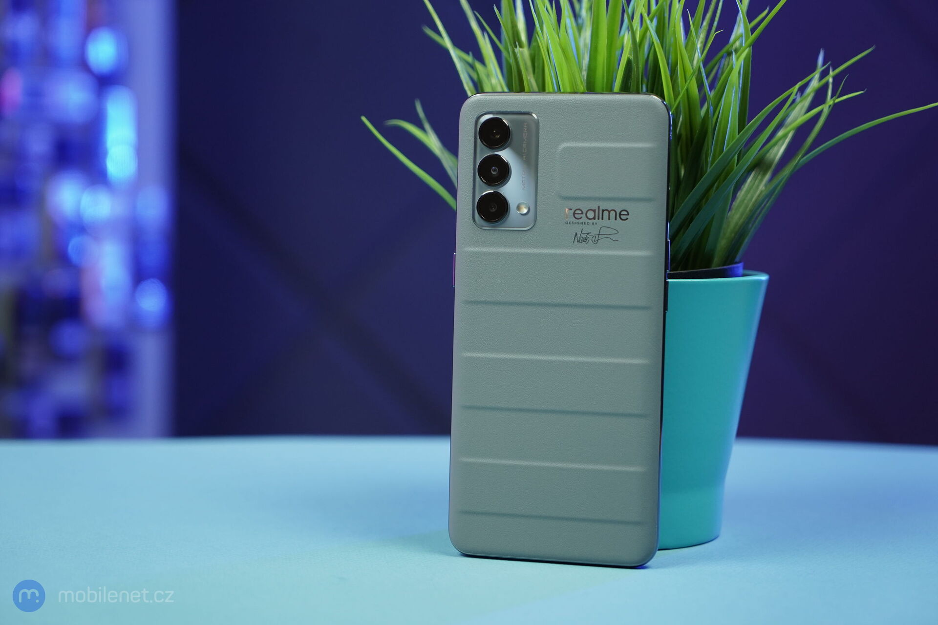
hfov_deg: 28.8
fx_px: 1824
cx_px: 469
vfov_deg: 19.5
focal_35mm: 70
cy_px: 312
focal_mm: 70
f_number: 4.5
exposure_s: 1/160
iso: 1250
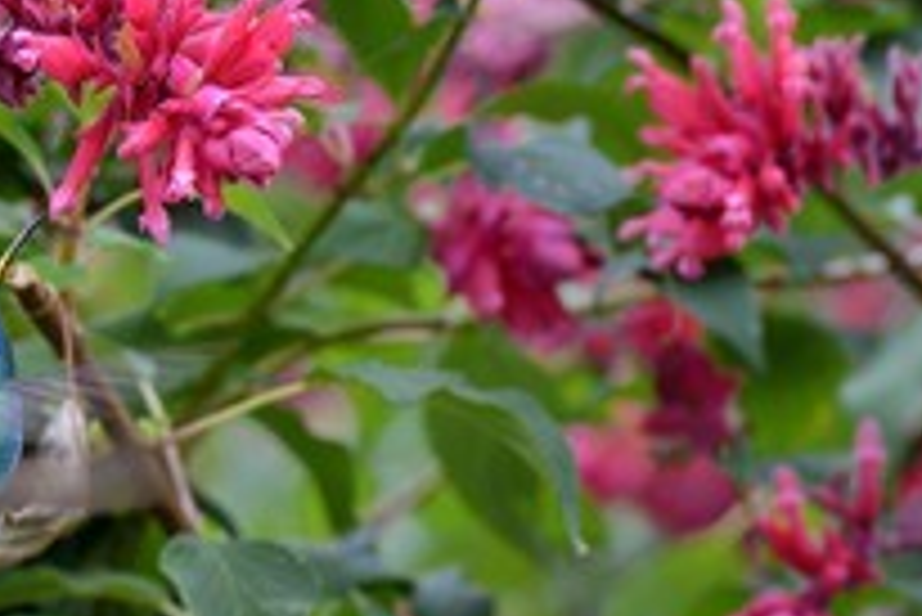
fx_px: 10508
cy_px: 130
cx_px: 391
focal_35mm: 410
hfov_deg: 5.0
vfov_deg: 3.4
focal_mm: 200
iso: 400
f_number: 5.6
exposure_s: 1/160
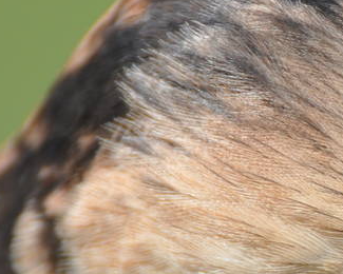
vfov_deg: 1.1
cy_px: 245
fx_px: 14060
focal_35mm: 1385
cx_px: 409
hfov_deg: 1.4
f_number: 6.3
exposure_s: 1/640
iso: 200
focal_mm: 200
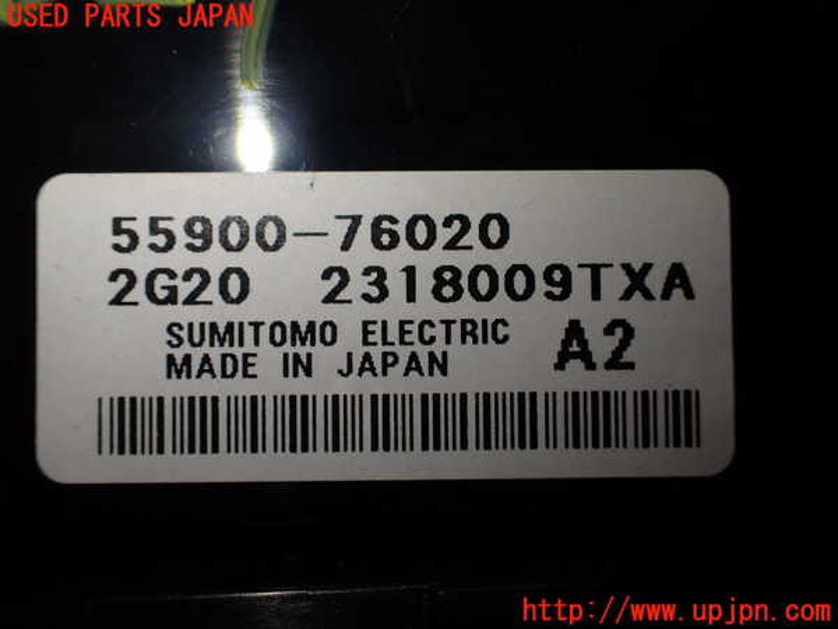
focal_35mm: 30
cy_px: 314
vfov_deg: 46.8
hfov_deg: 60.0
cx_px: 419
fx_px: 726
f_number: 3.2
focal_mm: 5.4
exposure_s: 1/200
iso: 100
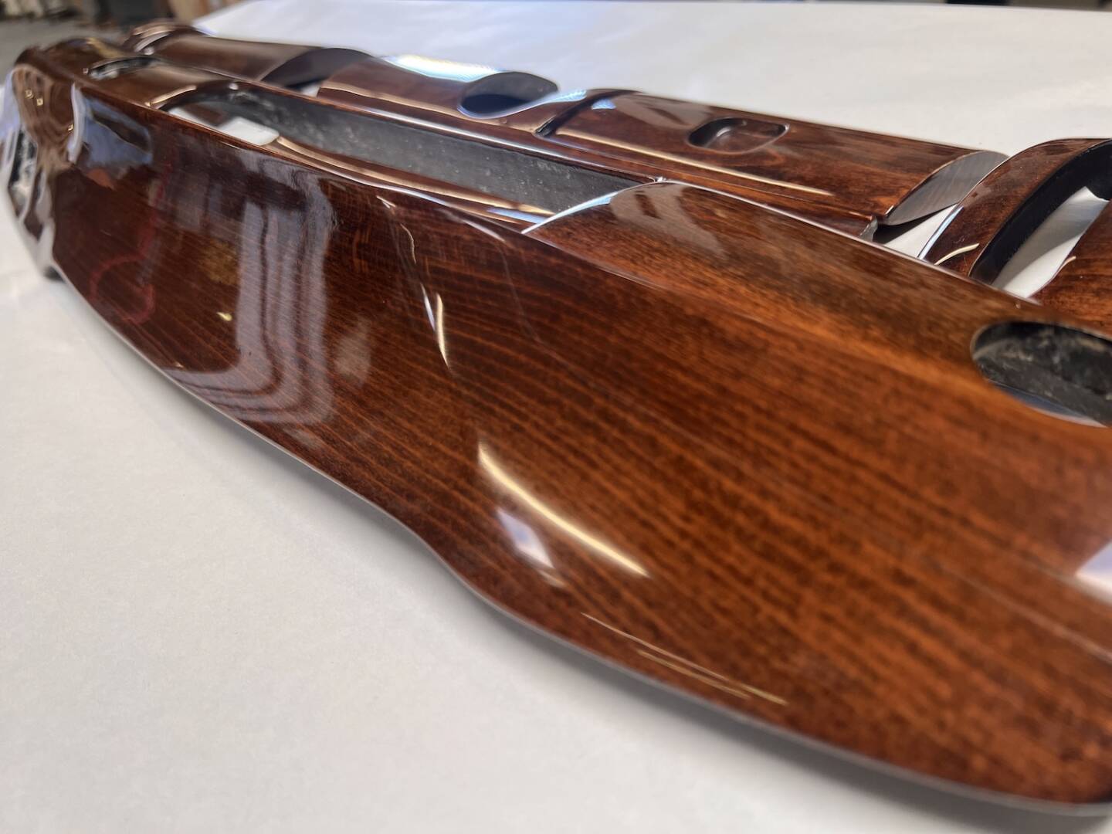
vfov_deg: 53.1
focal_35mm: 26
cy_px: 417
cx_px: 556
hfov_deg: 67.3
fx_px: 835
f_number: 1.5
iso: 80
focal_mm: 5.7
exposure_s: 1/120
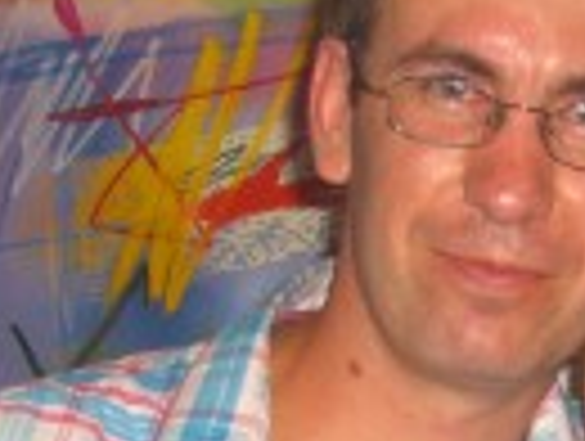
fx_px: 2963
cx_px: 518
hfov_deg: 11.2
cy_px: 603
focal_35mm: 175
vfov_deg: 8.4
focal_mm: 7.9
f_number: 2.8
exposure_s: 1/60
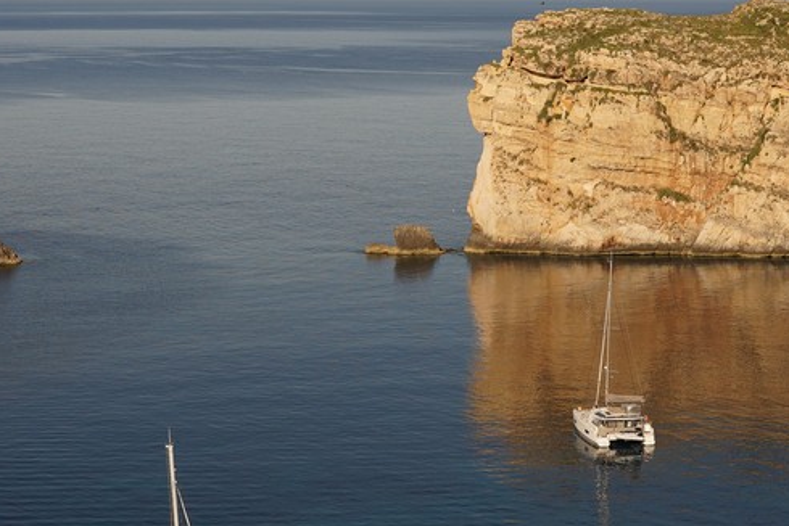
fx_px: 2039
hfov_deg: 21.9
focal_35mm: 93
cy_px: 204
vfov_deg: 14.7
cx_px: 359
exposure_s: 1/500
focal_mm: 38
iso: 100
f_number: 8
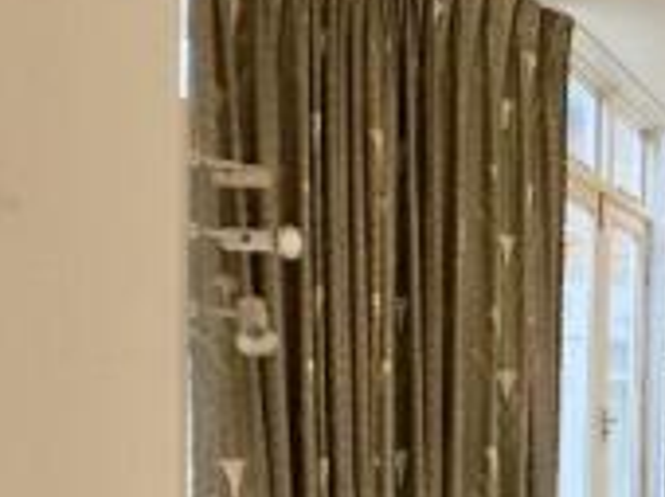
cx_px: 823
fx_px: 921
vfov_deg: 29.3
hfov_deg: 32.0
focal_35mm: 48
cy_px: 421
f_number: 2.2
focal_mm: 2.22
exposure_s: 1/100
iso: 320
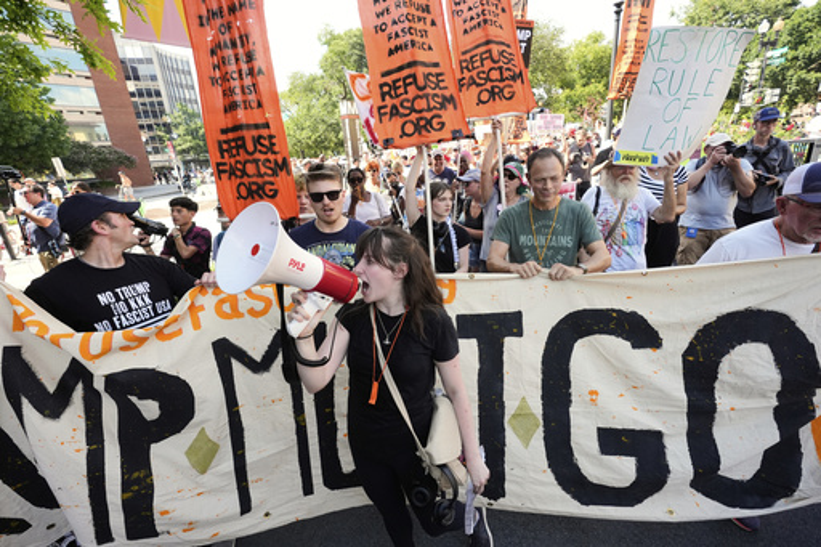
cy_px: 274
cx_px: 410
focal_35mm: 16
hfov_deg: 96.8
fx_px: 365
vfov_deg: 73.7
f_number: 5
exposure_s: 1/1600
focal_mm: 16
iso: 1250
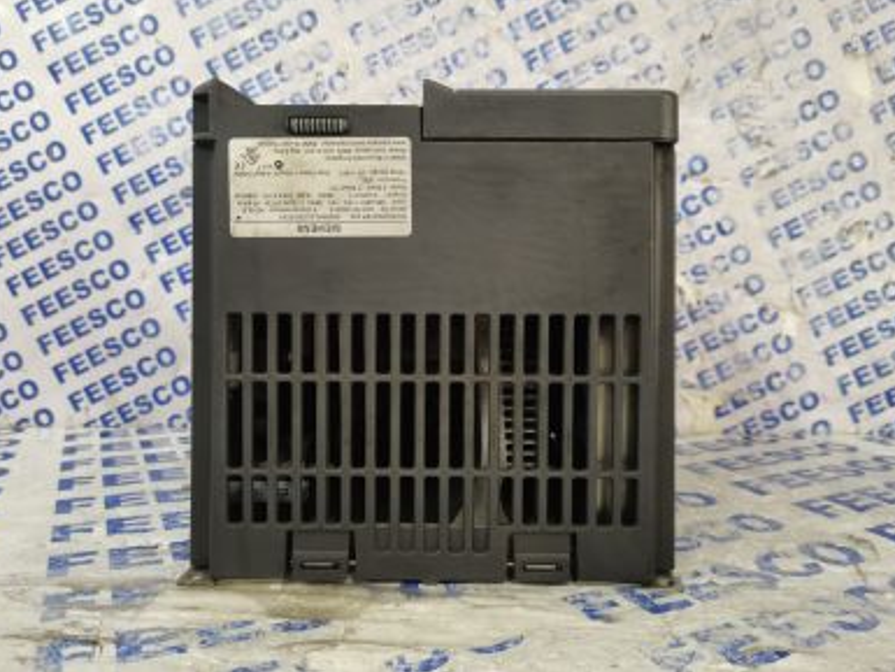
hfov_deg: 65.3
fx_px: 698
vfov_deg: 51.4
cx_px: 437
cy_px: 326
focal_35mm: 27
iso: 640
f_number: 1.8
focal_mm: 5.58
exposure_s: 1/33.3
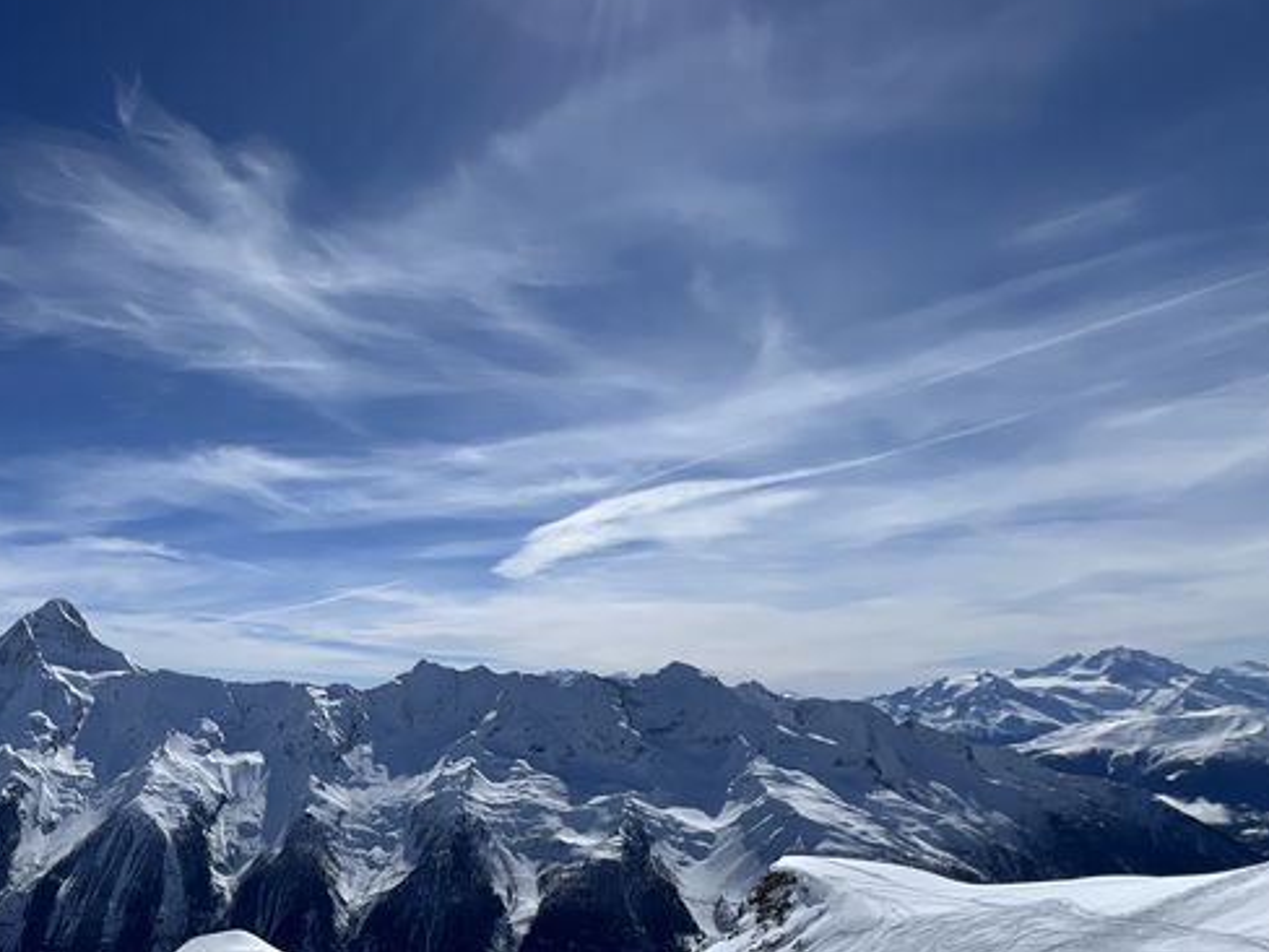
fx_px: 880
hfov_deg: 59.8
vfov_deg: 52.2
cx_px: 107
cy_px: 795
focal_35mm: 24
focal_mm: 1.57
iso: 32
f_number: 1.8
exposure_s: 1/6944
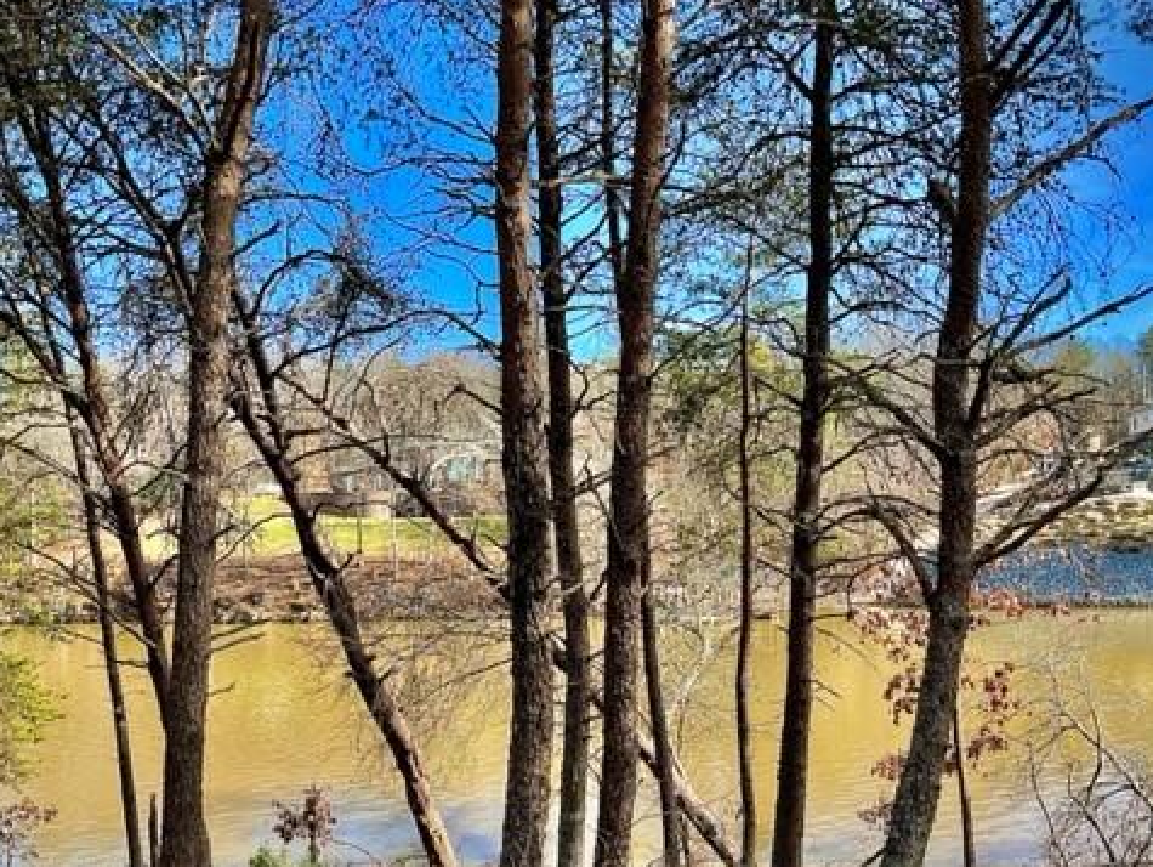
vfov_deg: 40.3
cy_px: 566
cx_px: 563
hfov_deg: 52.6
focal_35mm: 35
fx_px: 1167
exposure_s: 1/975
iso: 50
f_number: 1.6
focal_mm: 5.1
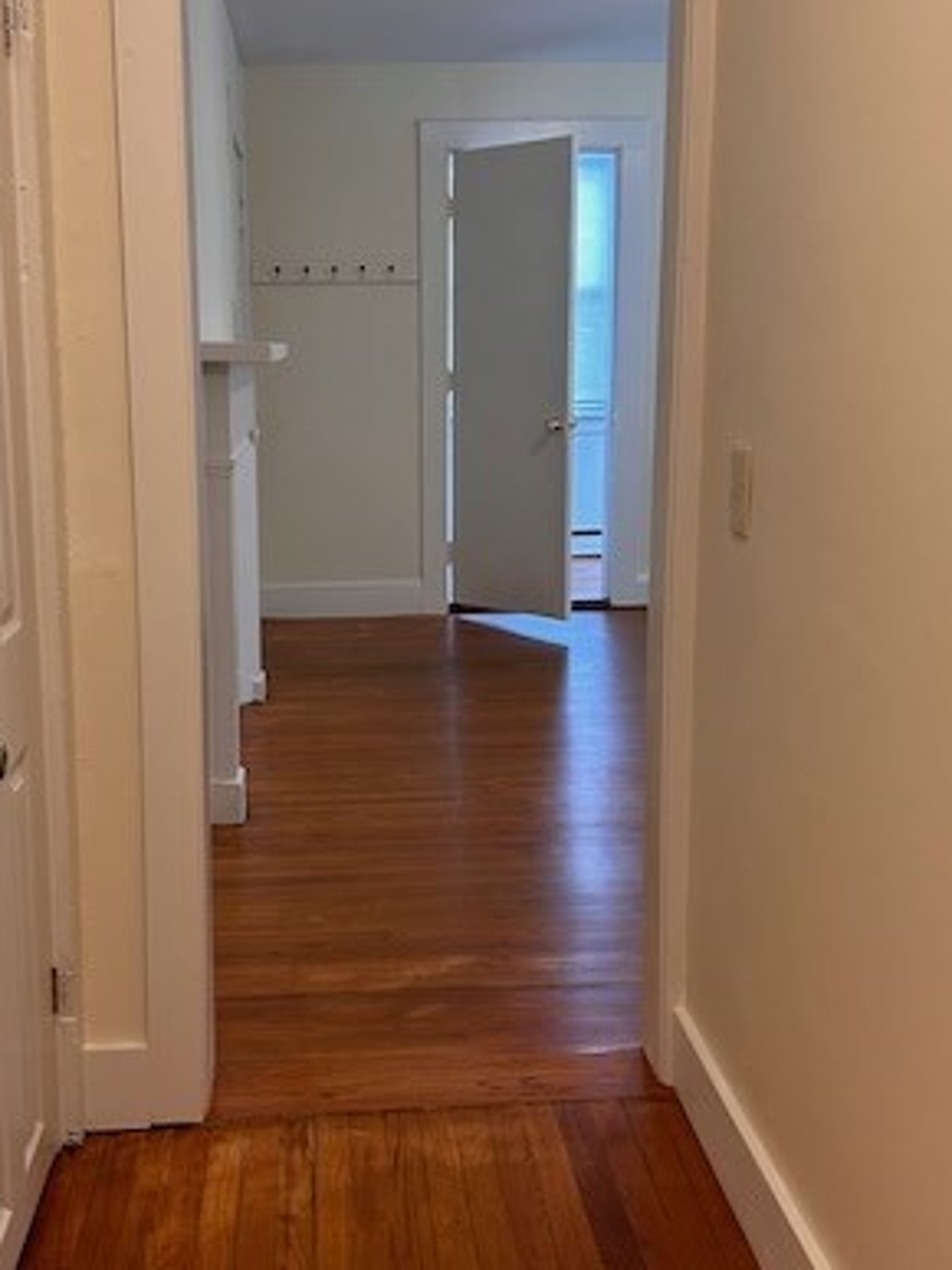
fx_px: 1578
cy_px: 666
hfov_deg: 33.5
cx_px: 384
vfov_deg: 43.8
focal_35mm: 43
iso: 160
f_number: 1.5
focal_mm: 5.7
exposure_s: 1/60
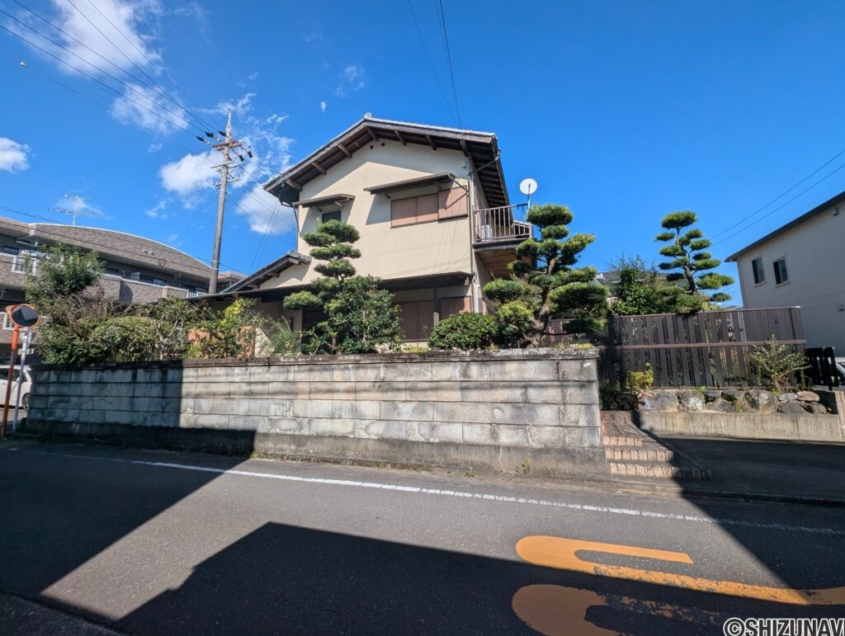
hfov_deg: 106.1
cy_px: 318
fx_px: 318
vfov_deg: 90.1
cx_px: 422
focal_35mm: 13
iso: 52
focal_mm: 1.95
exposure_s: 1/2398
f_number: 2.2
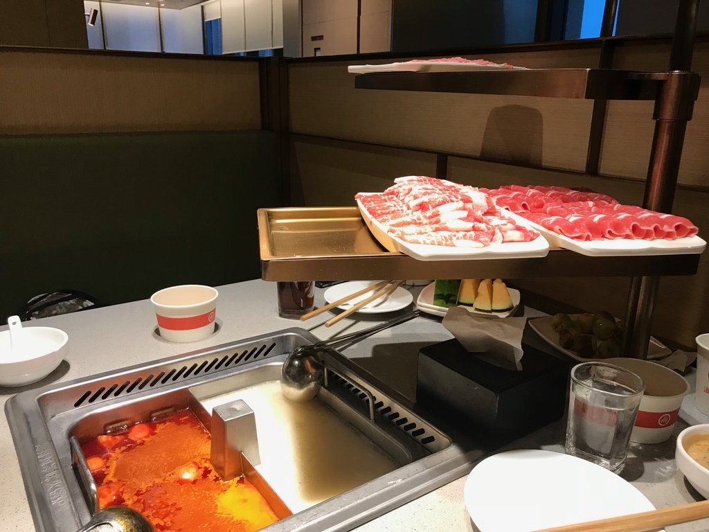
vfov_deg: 49.7
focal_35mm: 28
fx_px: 573
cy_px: 266
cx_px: 354
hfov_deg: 63.4
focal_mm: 3.99
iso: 40
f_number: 1.8
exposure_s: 1/33
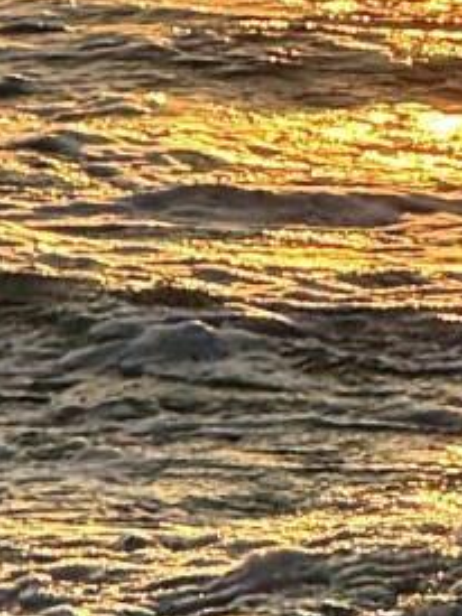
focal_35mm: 560
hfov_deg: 2.6
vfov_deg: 3.5
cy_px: 750
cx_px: 765
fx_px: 9973
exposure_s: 1/927
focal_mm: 9
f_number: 2.8
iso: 25
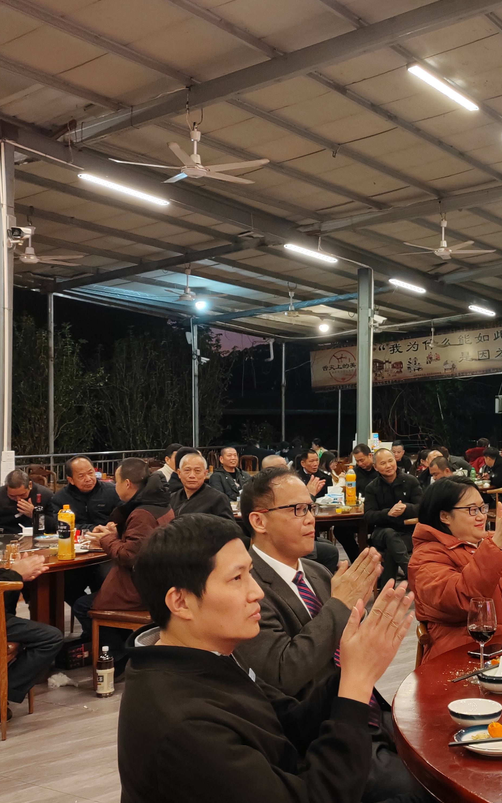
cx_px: 413
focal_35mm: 42
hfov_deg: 29.7
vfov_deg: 47.2
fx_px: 919
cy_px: 407
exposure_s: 1/50
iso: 688
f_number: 1.9
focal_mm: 5.52
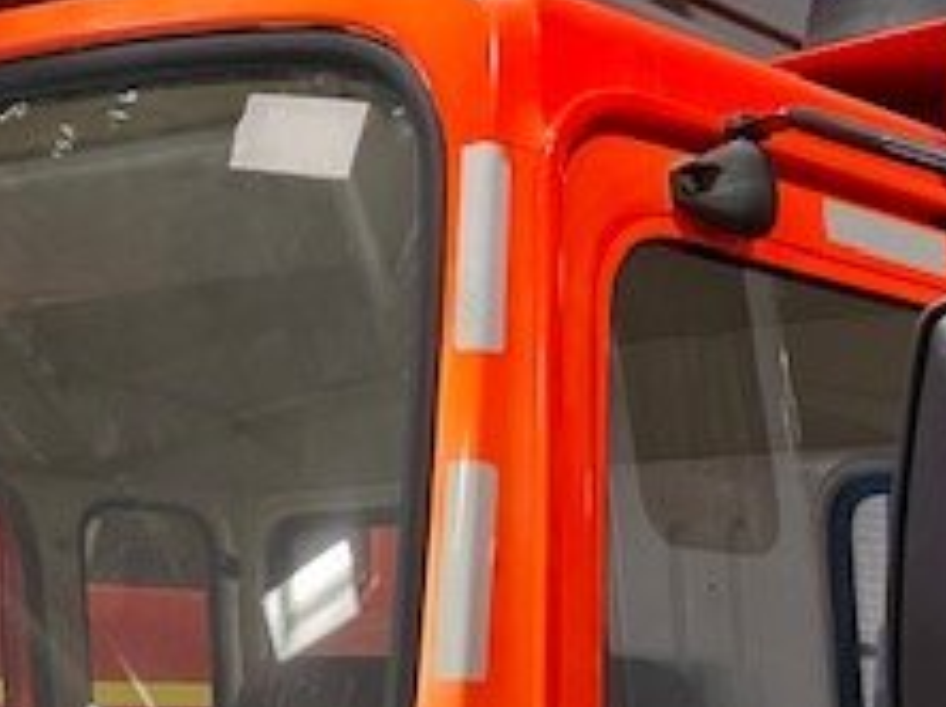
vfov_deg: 18.9
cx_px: 1317
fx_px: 2047
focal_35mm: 75
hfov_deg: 22.5
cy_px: 771
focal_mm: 4.25
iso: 250
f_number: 1.8
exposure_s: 1/60
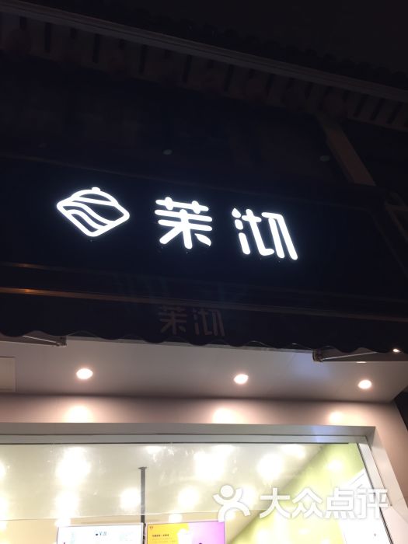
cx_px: 204
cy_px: 272
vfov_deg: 61.7
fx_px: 456
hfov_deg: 48.2
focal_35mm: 29
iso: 80
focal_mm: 4.15
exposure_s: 1/33
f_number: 2.2
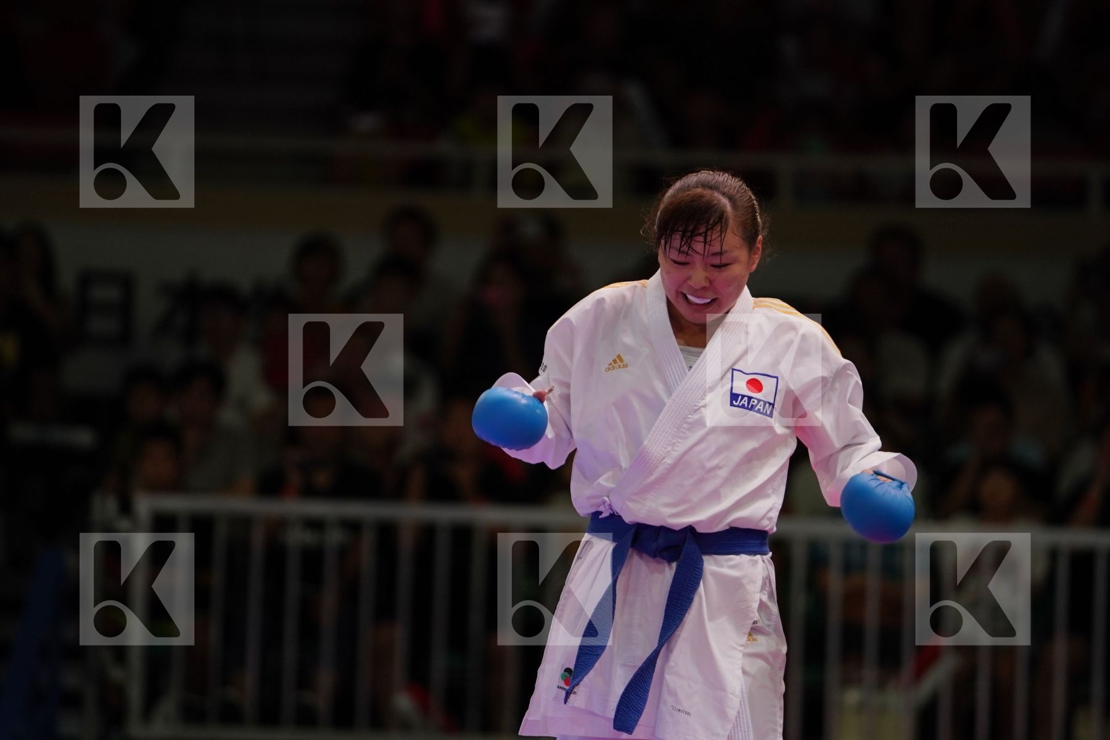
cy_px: 370
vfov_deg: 4.6
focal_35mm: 300
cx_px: 555
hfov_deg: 6.9
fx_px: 9249
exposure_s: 1/1000
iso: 800
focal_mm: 200
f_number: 2.8
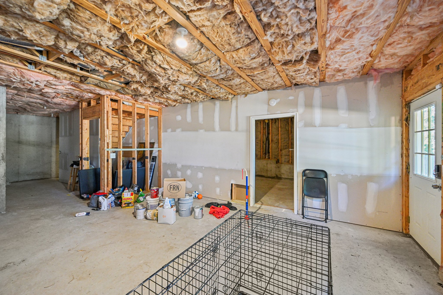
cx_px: 222
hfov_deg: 104.3
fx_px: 172
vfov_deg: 81.2
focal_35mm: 14
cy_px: 148
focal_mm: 14
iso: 1250
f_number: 8
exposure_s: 1/6
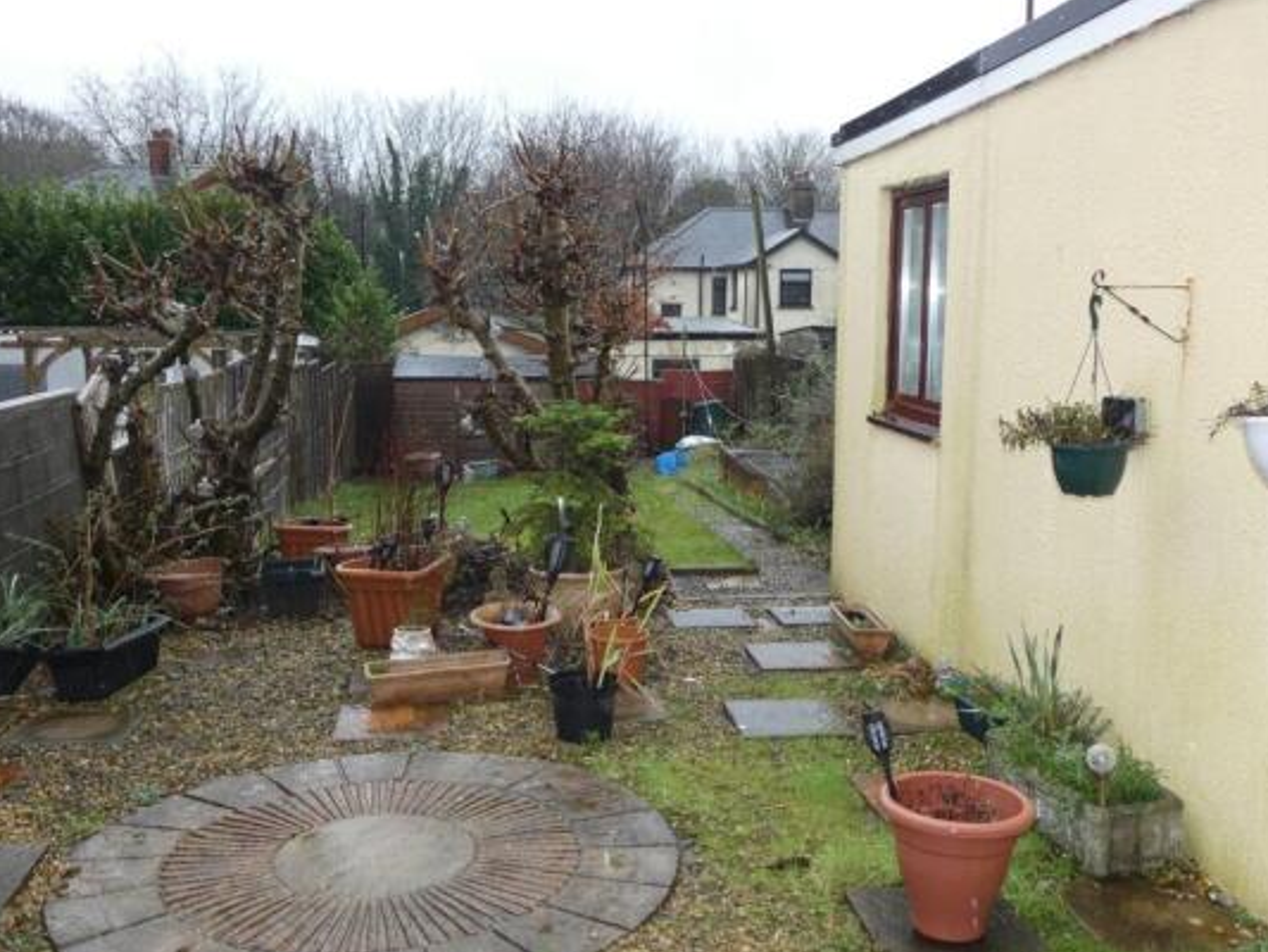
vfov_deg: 40.7
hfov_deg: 52.6
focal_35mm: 35
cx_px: 646
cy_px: 482
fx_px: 1282
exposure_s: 1/60
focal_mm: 5.8
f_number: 3.4
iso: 200
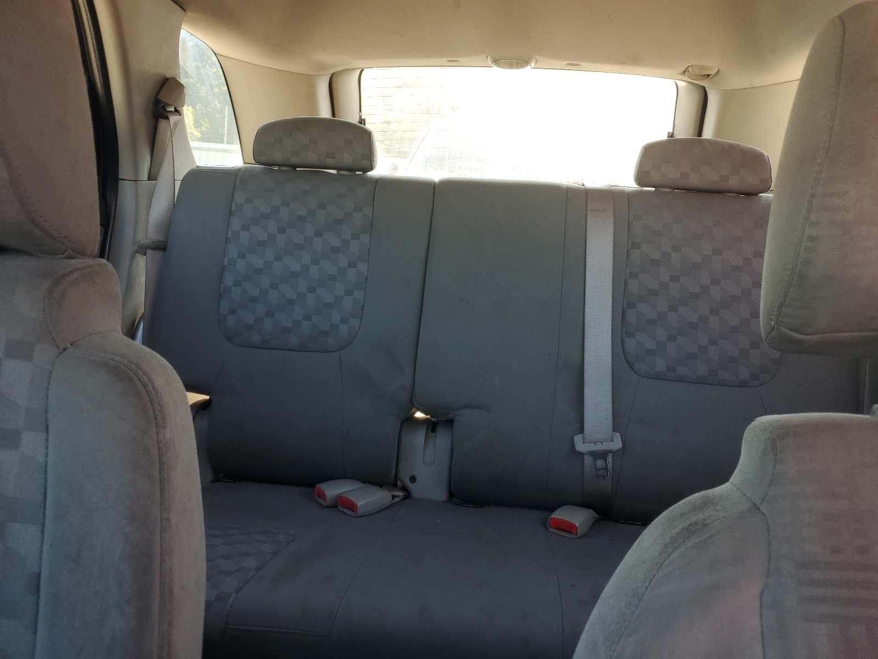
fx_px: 659
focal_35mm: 26
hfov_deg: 67.3
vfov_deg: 53.1
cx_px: 439
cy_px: 330
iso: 50
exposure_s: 1/156
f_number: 1.5
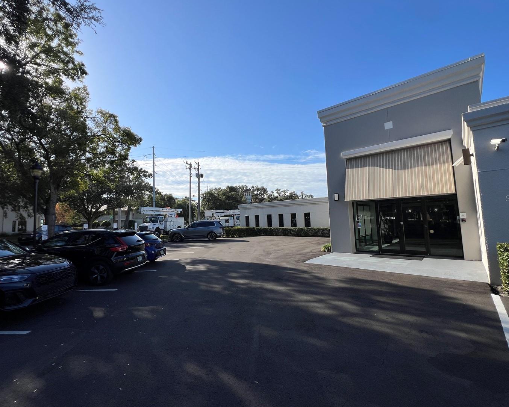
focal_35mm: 15
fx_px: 226
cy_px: 198
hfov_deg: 96.7
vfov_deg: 84.0
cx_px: 241
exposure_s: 1/2222
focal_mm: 1.57
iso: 32
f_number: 1.8
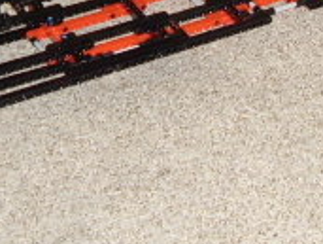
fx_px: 1047
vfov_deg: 12.8
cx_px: 391
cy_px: -74
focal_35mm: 112
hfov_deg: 16.8
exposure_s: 1/30
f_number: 2.9
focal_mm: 5.8
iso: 183
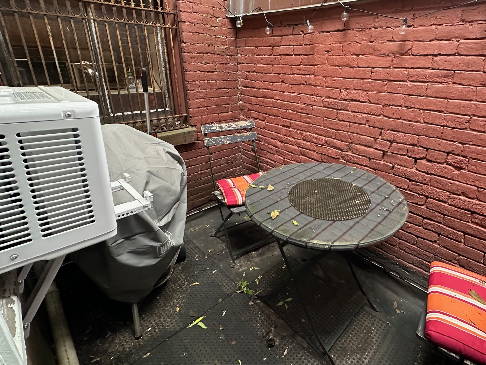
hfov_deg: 83.5
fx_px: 267
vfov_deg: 68.2
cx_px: 296
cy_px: 150
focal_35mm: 19
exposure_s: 1/60
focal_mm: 2.22
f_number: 2.2
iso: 400
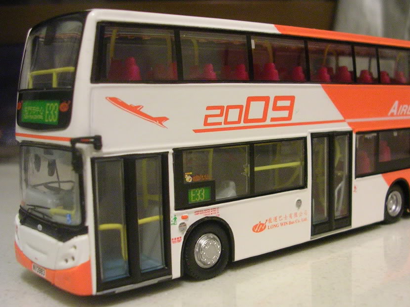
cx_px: 245
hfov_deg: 40.3
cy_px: 166
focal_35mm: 47
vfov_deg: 30.9
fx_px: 557
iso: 194
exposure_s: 1/5.6
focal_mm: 5.8
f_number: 2.8
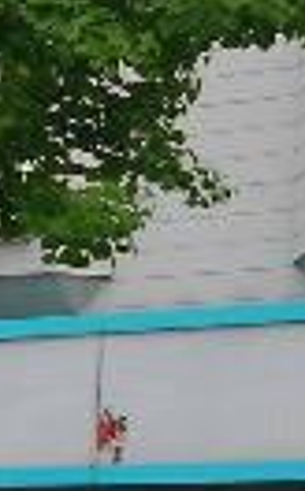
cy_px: 82
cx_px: 562
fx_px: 2618
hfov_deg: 6.5
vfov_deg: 10.7
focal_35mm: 196
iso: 71
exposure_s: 1/80.3
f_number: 3.5
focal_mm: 6.3
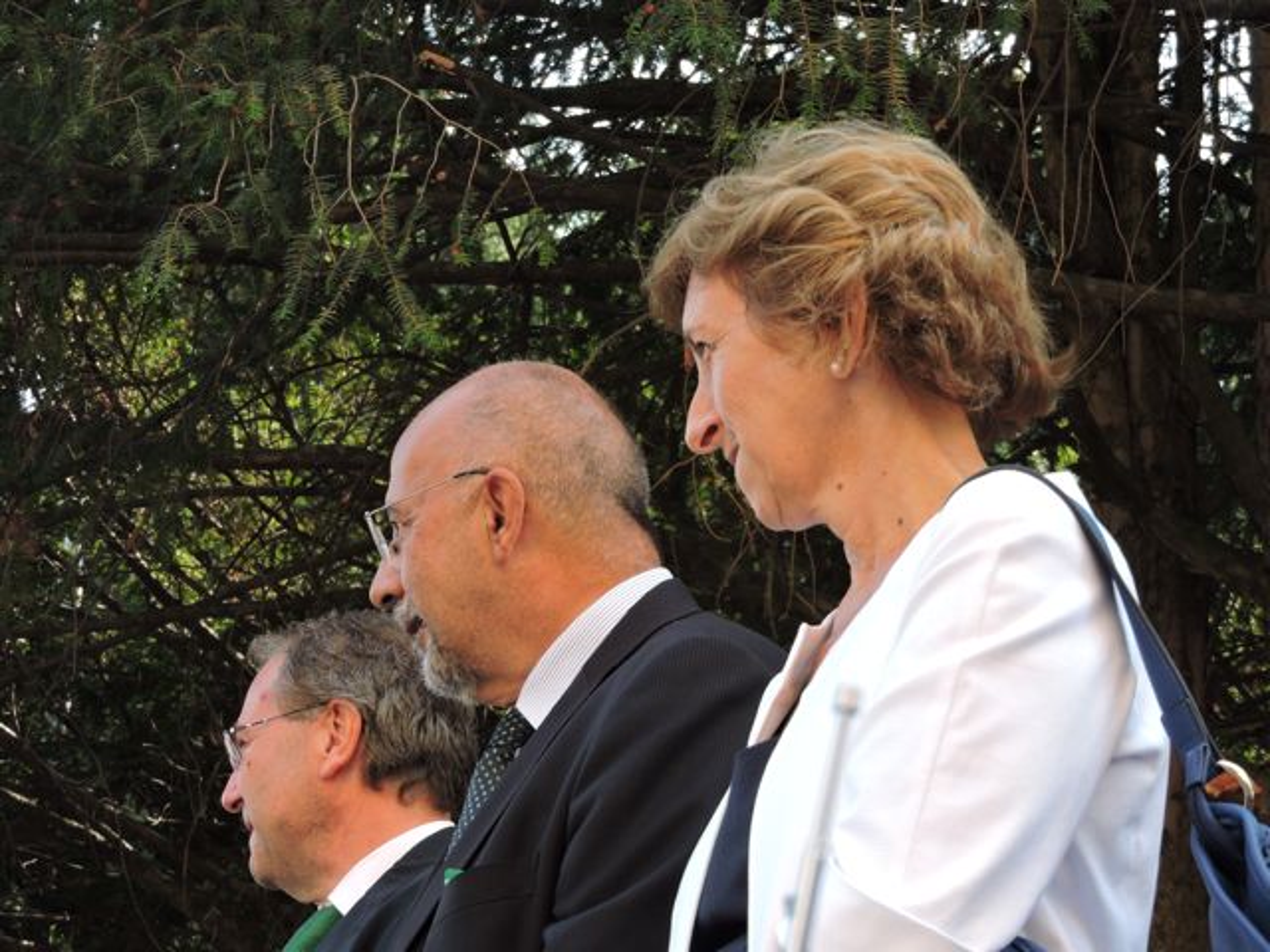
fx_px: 4219
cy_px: 476
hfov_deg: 17.1
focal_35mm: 115
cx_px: 635
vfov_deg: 12.9
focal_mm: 20.6
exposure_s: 1/80
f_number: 5
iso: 100
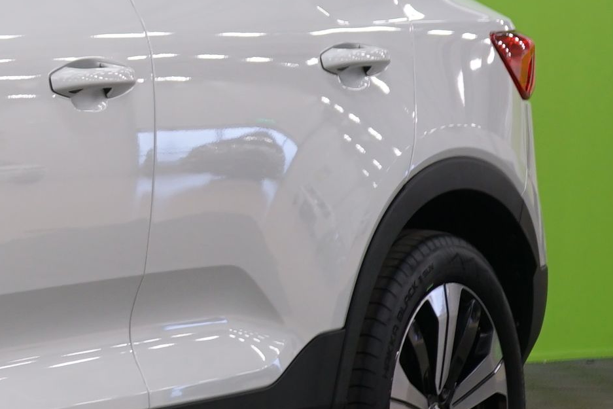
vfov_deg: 7.3
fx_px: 3219
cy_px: 128
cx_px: -550
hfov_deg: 10.2
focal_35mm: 189
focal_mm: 45
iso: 400
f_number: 4.5
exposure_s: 1/15
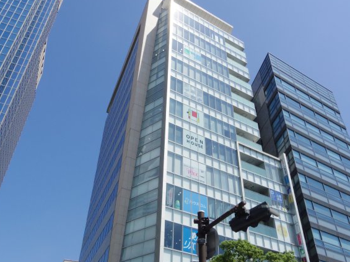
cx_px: 180
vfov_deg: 41.8
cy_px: 131
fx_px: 344
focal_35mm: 34
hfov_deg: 53.9
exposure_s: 1/2000
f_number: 7.1
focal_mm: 5.4
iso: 640
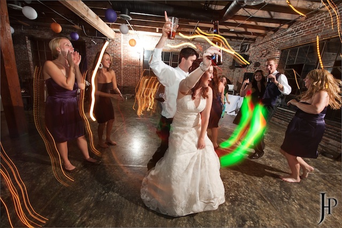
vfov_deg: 81.1
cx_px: 171
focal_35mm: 14
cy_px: 114
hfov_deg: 104.3
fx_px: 133
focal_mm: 14
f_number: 6.3
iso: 400
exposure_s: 1/1.67
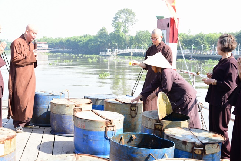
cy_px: 80
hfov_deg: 39.6
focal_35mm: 50
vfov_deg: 27.0
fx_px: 335
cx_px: 120
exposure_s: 1/100
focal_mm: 50
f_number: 7.1
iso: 200
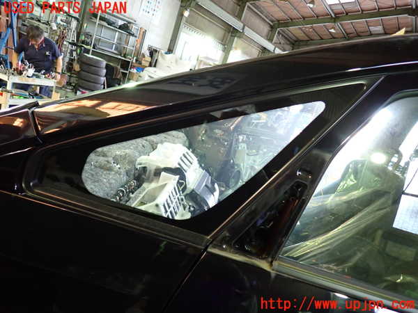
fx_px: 302
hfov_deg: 69.4
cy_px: 156
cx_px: 209
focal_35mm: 25
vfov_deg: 54.9
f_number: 2
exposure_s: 1/30
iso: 500
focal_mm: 4.5
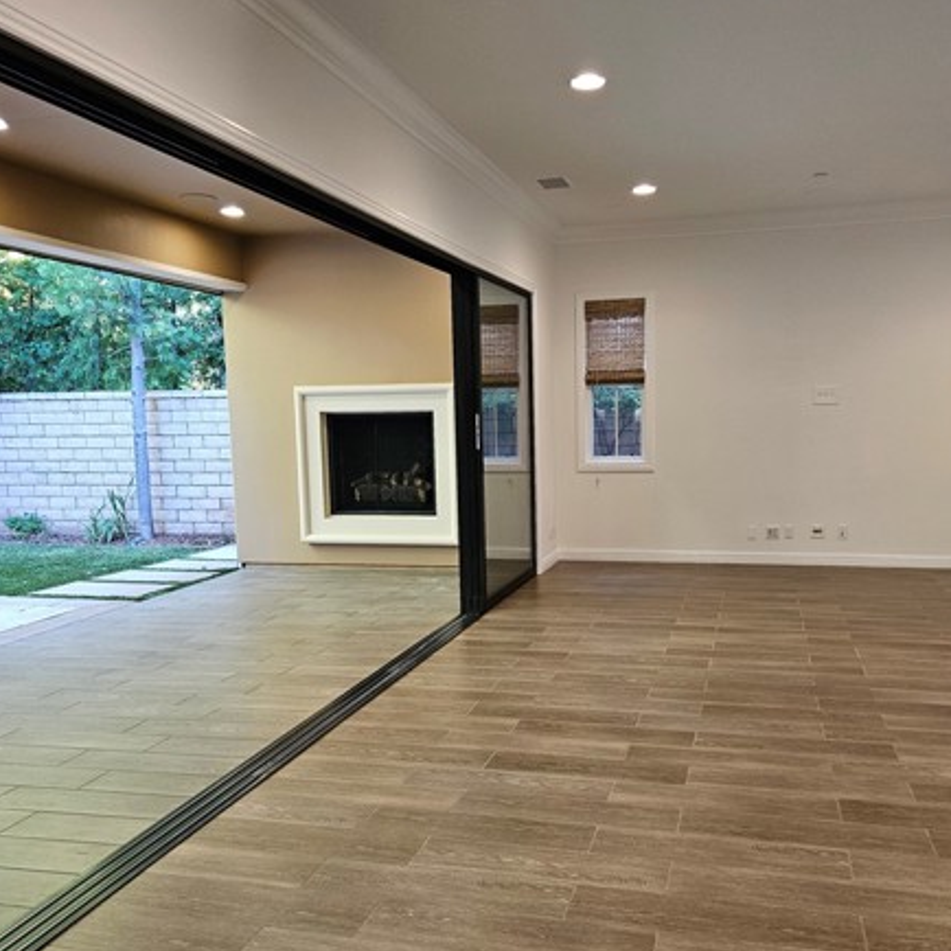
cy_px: 504
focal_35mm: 30
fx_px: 932
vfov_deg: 54.0
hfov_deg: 54.0
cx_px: 519
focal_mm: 5.4
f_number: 1.8
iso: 250
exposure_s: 1/120
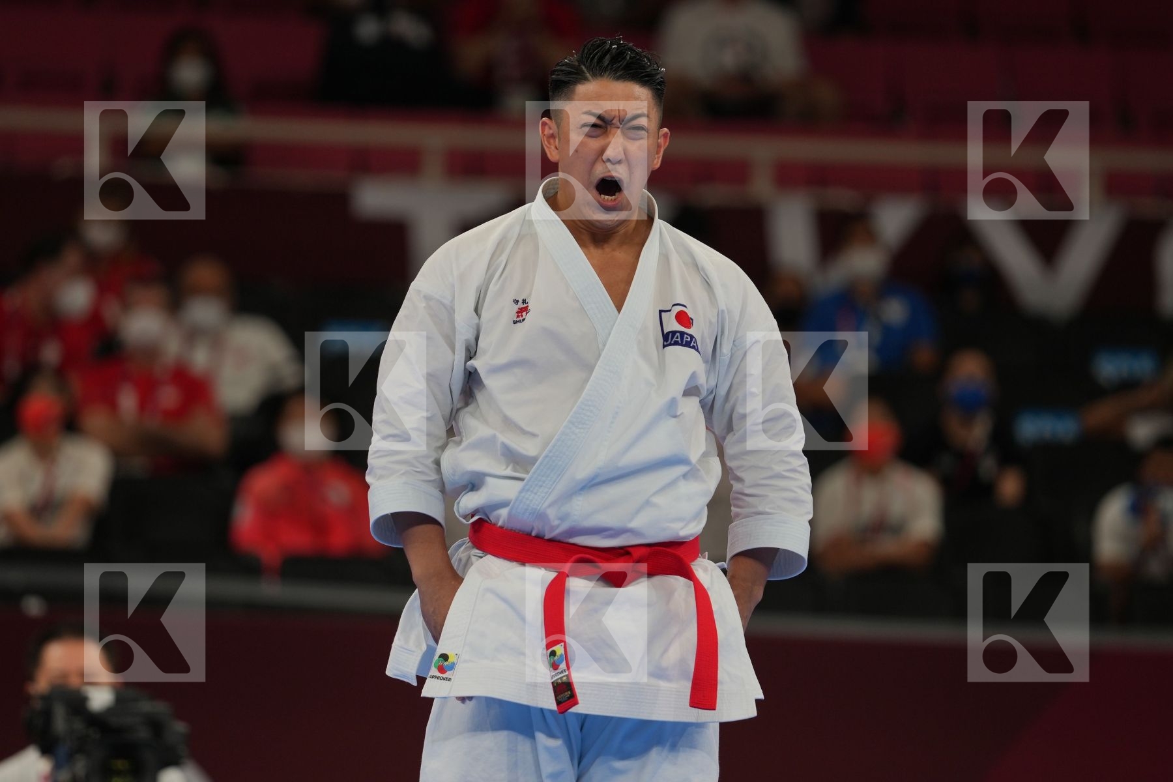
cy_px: 391
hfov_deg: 6.9
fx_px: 9774
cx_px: 586
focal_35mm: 300
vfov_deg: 4.6
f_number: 2.8
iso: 200
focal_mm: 200
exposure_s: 1/500
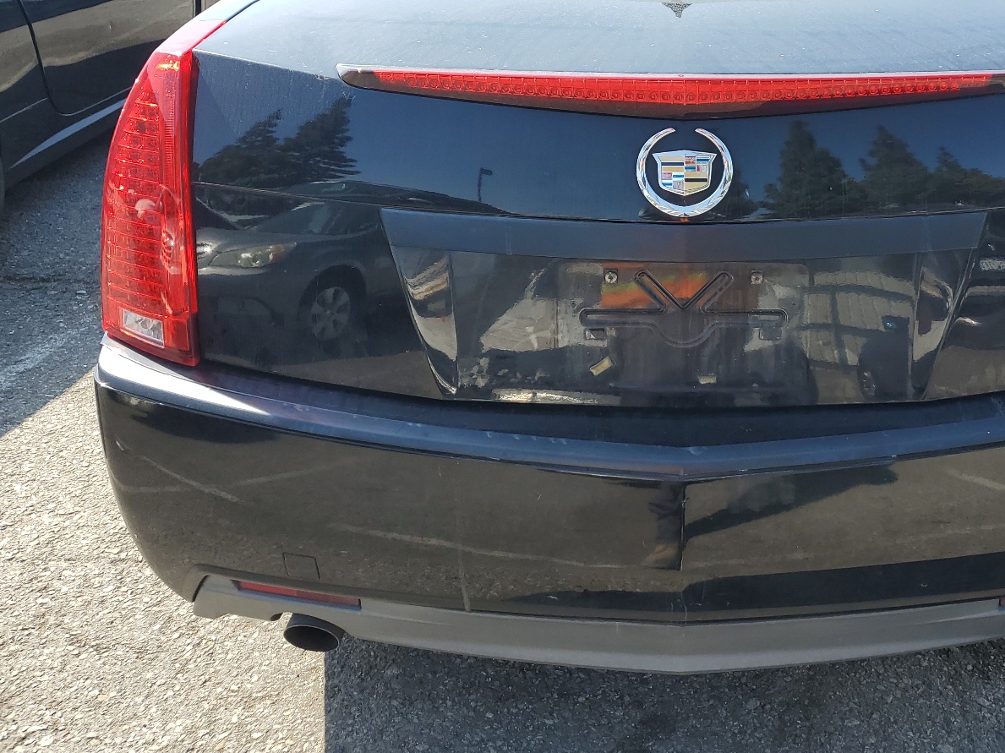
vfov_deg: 40.2
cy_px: 248
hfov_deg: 51.7
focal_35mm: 35
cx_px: 668
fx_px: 1016
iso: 50
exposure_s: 1/1111
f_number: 1.5
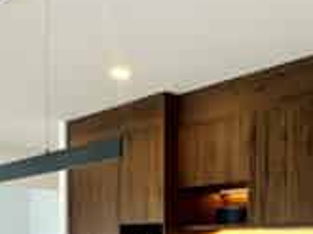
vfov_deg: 23.9
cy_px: 275
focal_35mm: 56
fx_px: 505
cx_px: 226
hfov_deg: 33.9
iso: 50
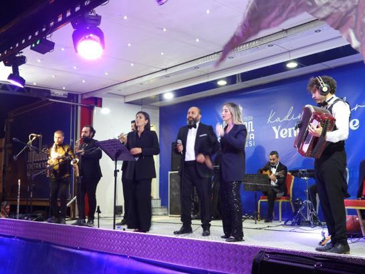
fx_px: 401
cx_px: 182
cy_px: 137
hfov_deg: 49.0
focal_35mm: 38
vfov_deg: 37.7
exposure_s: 1/10
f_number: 3.2
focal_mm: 6.8
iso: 400
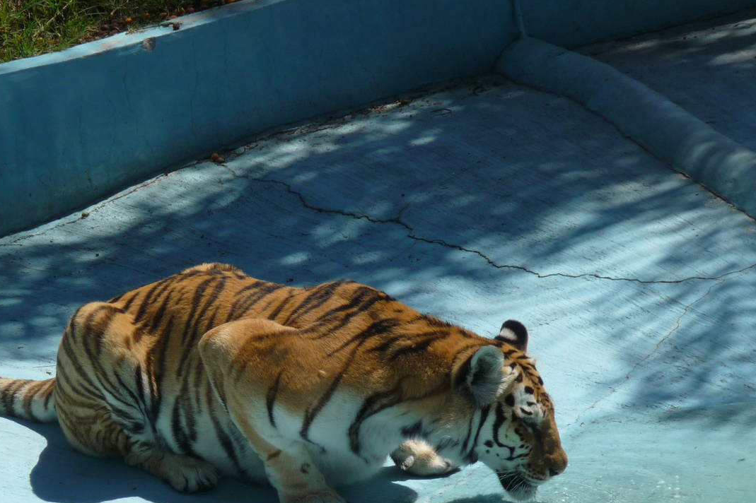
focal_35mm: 436
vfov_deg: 3.2
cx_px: 286
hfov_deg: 4.7
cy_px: 389
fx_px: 9153
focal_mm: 47
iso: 100
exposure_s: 1/800
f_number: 4.9
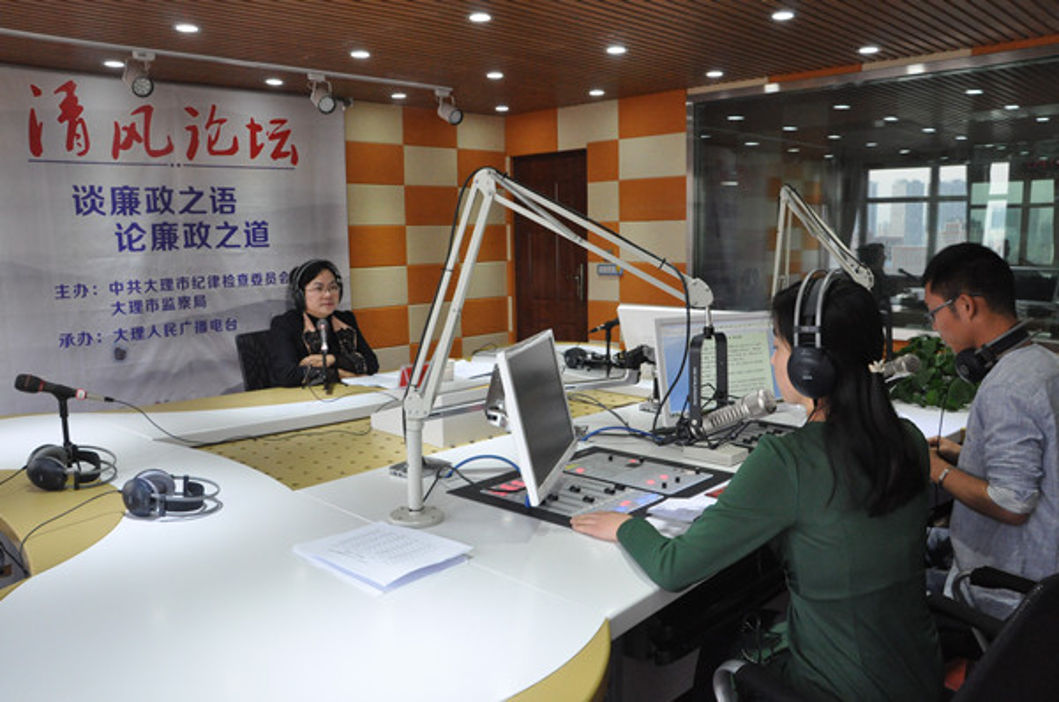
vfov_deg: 47.8
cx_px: 530
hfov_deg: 67.5
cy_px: 351
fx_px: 793
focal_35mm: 27
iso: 2000
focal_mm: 18
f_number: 10
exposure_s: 1/80
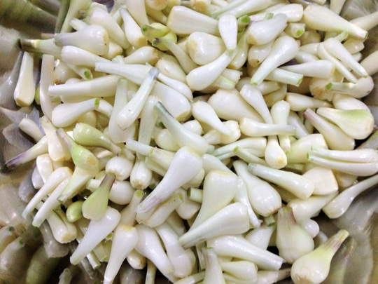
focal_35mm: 33
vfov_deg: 42.9
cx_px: 189
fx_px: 360
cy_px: 142
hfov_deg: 55.4
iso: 320
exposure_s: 1/15
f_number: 2.4
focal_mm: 4.12
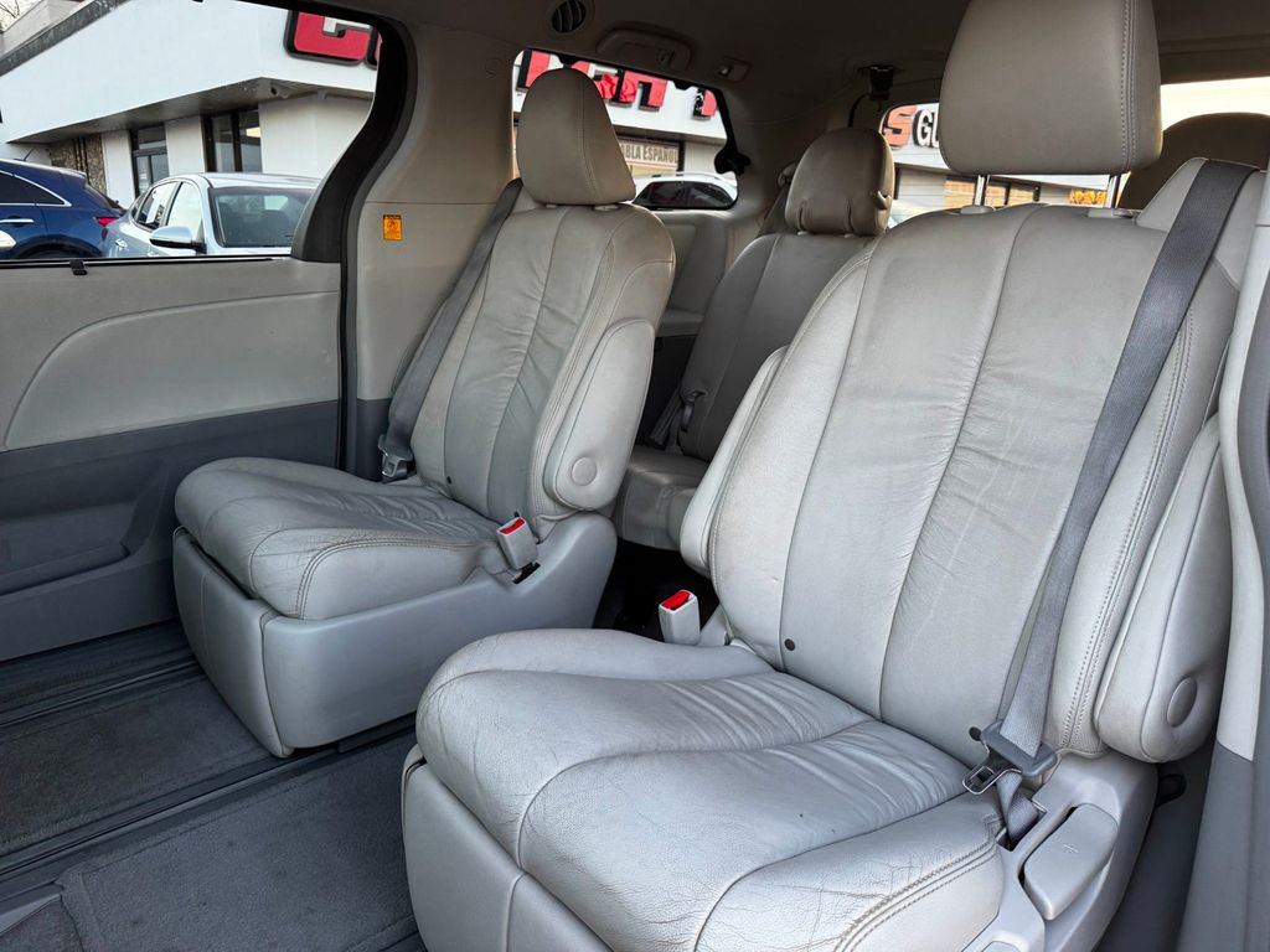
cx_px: 635
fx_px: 881
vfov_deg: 56.8
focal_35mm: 24
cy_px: 476
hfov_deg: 71.6
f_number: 1.78
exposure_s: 1/60
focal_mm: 6.76
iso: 250
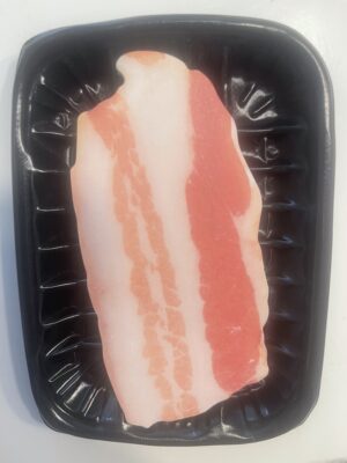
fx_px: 334
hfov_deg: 54.9
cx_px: 174
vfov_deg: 69.4
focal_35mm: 25
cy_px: 232
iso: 125
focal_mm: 5.1
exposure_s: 1/50
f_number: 1.6
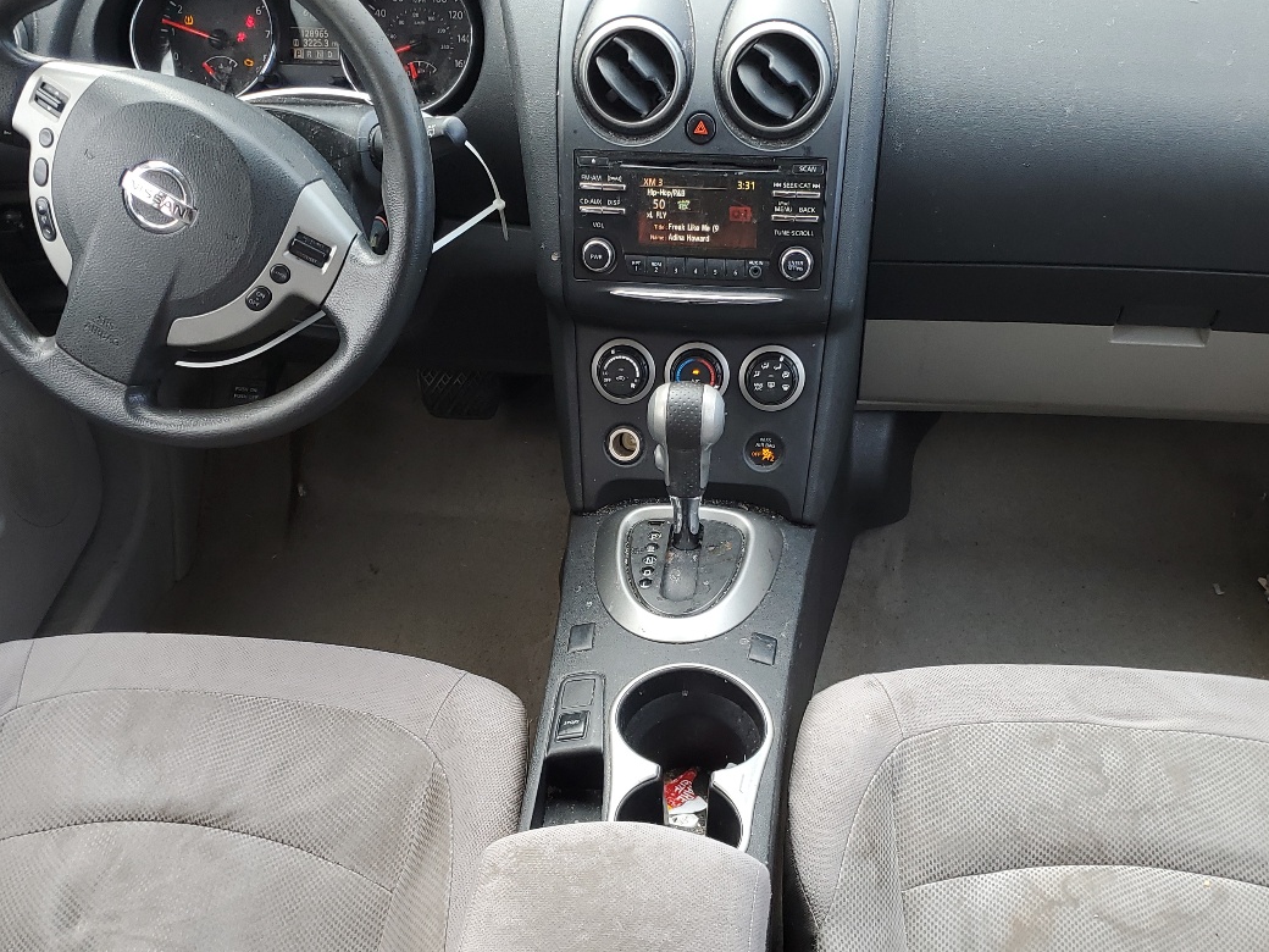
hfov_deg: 46.8
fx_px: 1466
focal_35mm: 40
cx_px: 674
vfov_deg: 35.8
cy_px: 571
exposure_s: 1/141
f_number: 1.5
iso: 50
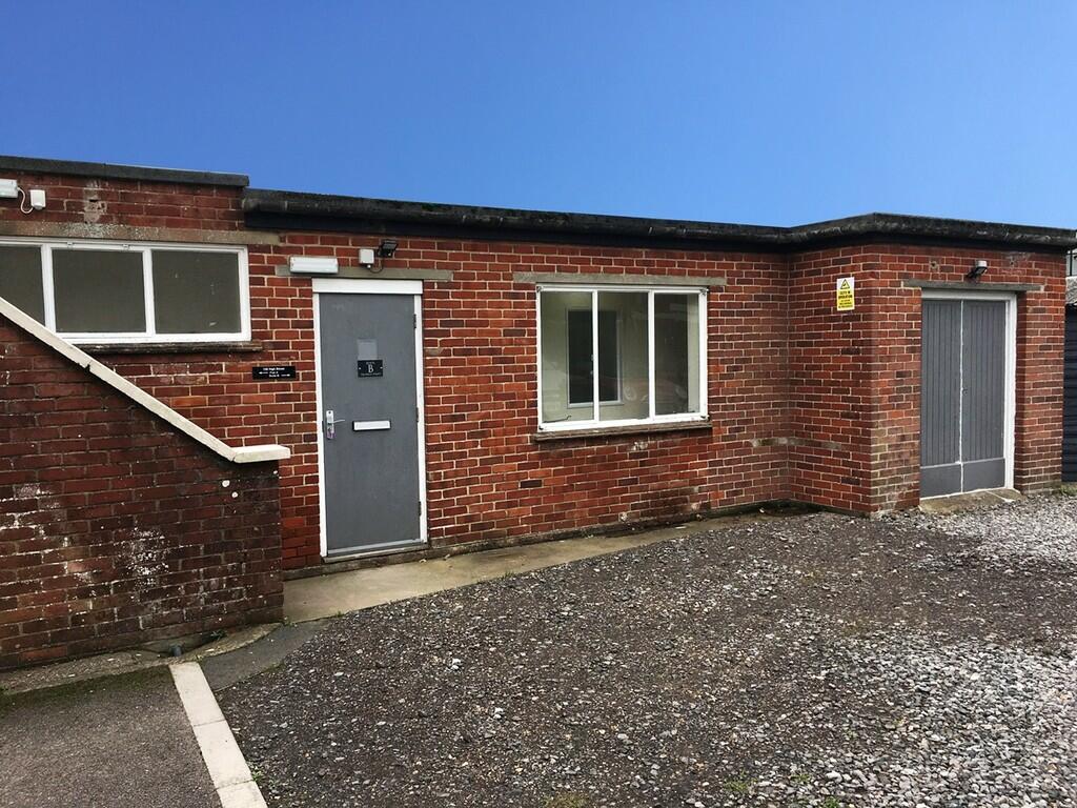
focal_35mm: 29
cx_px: 538
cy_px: 404
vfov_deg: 48.2
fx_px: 902
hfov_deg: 61.7
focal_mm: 4.15
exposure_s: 1/620
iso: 25
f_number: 2.2
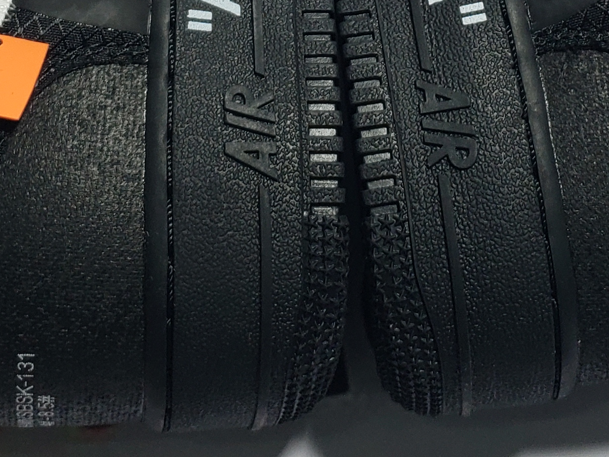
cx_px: 372
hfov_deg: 23.0
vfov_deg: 16.4
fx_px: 1496
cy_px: -135
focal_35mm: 85
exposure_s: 1/522
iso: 50
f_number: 1.5
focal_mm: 4.3
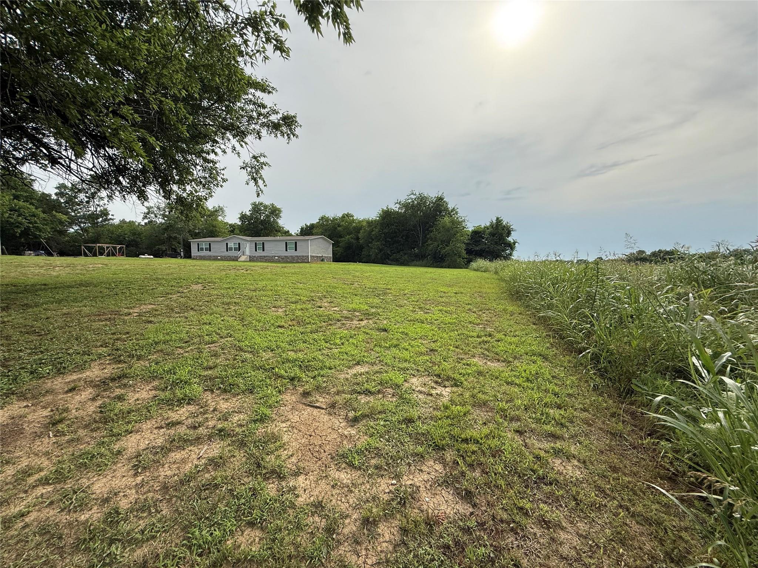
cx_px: 379
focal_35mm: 14
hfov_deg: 102.1
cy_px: 284
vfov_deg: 85.7
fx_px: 307
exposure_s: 1/1901
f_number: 2.2
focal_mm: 2.22
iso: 50
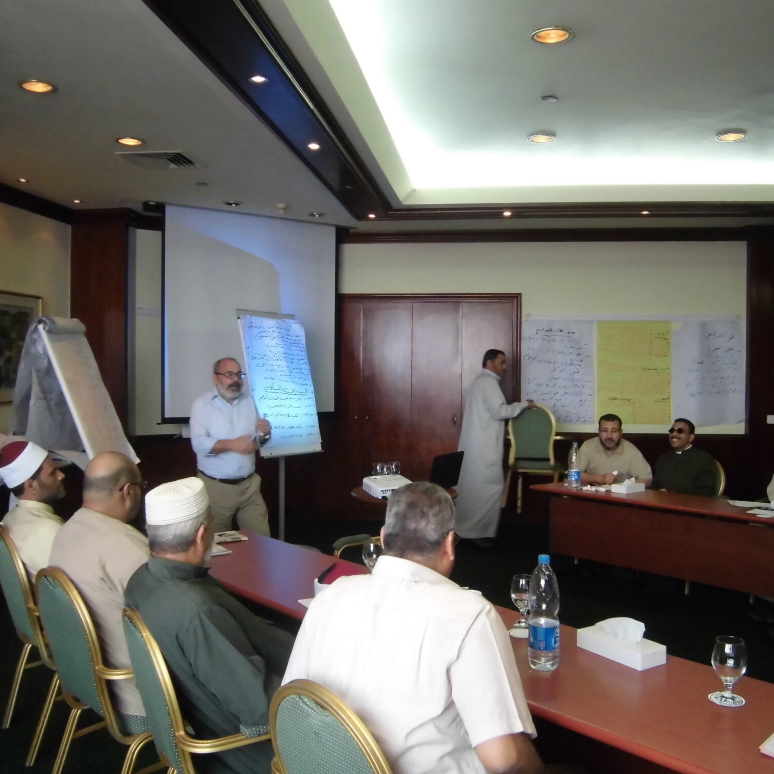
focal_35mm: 31
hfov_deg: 52.5
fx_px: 784
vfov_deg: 52.5
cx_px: 402
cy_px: 386
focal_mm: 4.7
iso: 400
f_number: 2.8
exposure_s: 1/40
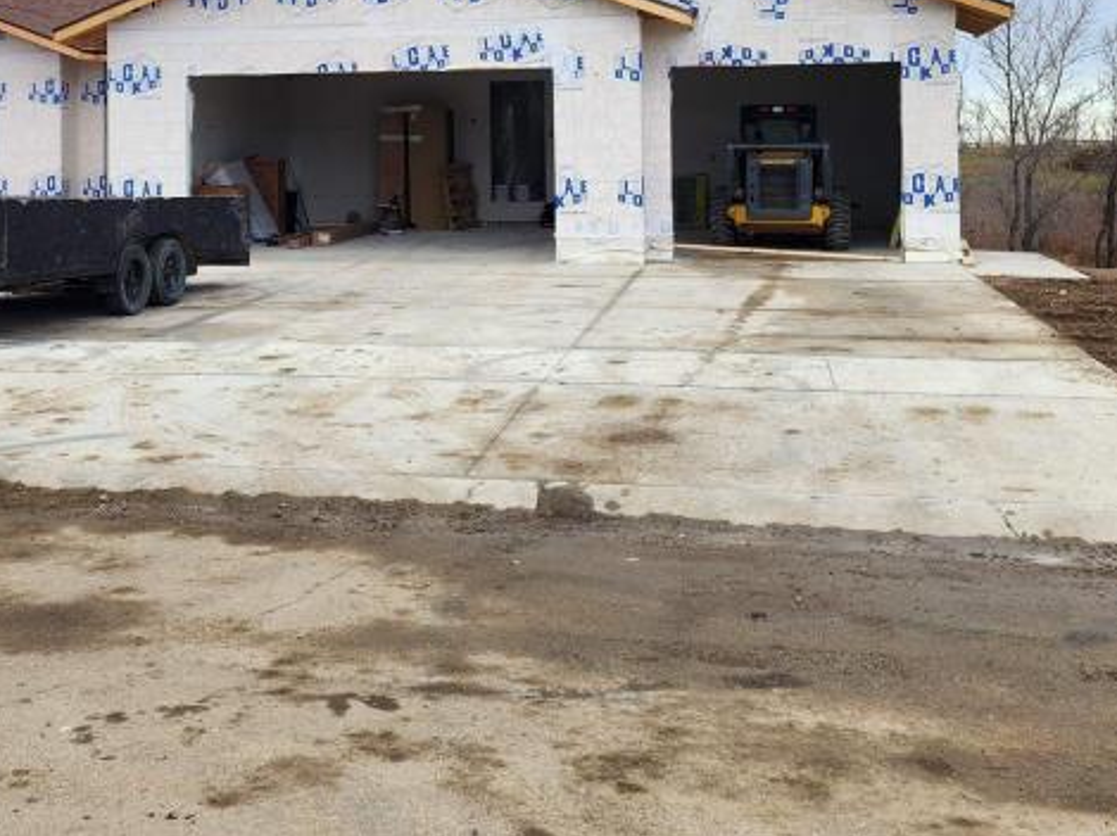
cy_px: 138
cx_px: 392
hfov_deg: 40.1
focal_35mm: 47
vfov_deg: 29.9
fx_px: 1516
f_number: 1.8
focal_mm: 6.4
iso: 12
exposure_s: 1/303
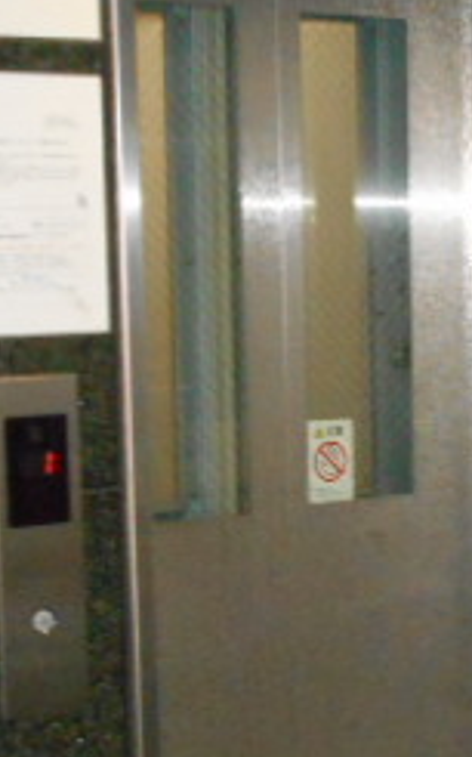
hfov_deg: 10.5
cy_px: 612
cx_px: 586
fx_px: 2512
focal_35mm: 122
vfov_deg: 17.0
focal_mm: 7.7
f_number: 4.2
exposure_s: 1/30
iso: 900
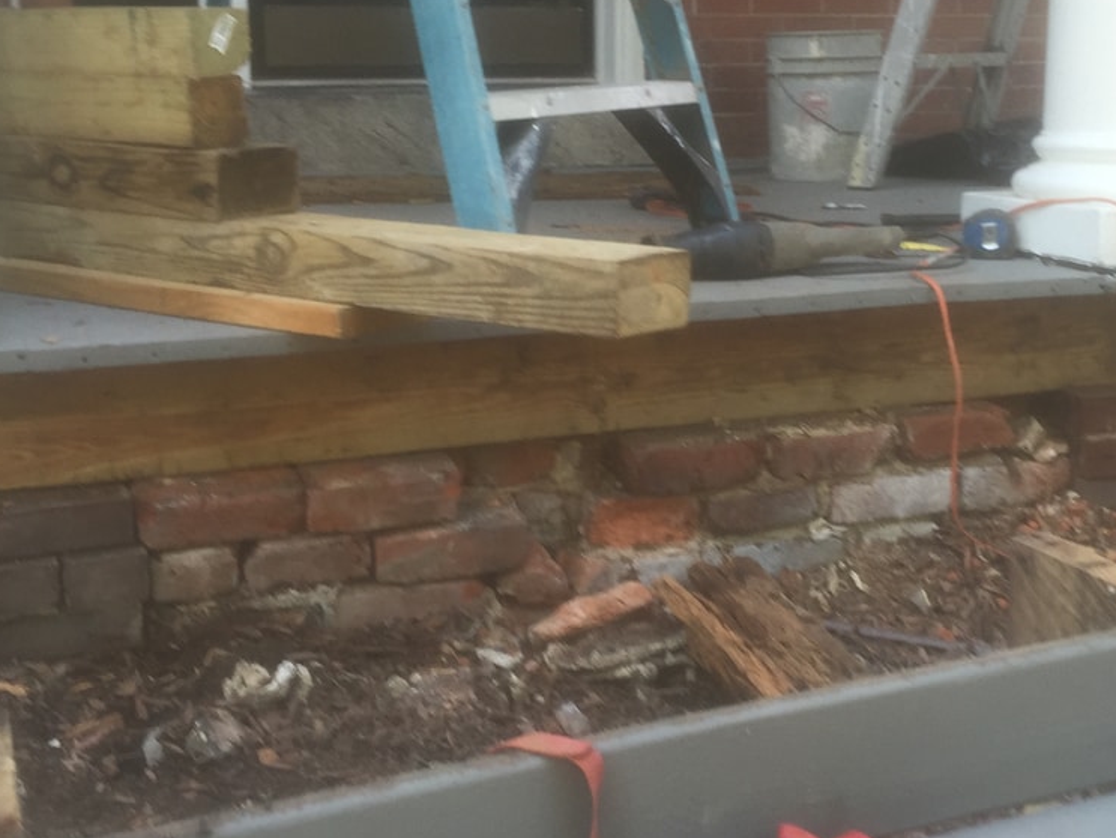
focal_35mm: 52
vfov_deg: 28.1
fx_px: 1677
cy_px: 393
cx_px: 656
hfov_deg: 36.7
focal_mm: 4.15
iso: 32
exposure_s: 1/60
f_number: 2.2
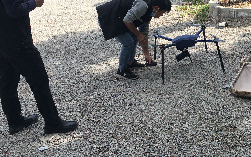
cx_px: 176
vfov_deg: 23.0
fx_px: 383
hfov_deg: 35.8
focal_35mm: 56
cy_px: 46
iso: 25
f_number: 2.2
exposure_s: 1/705
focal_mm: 4.15
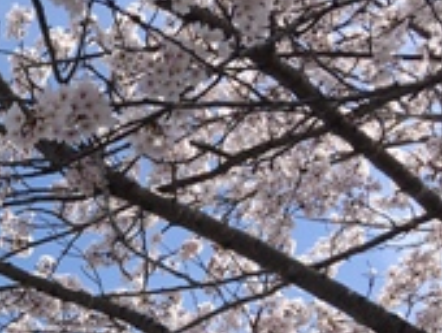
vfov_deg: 13.3
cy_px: 375
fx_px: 1394
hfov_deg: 16.8
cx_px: -161
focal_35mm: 109
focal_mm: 4.15
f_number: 2.2
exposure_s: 1/1570
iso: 25
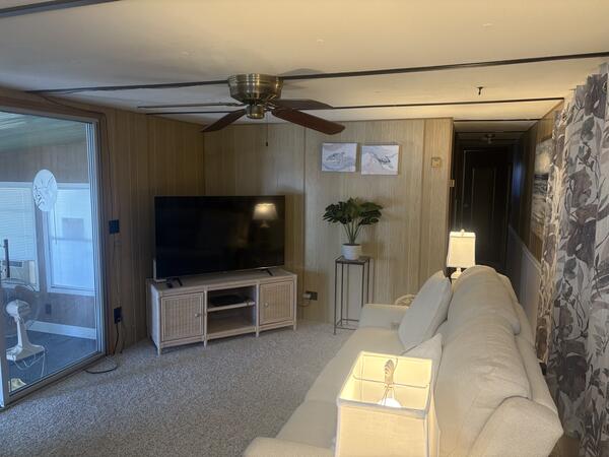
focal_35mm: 26
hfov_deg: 67.3
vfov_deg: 53.1
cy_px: 228
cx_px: 304
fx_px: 457
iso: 200
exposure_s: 1/60
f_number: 1.6
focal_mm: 5.96
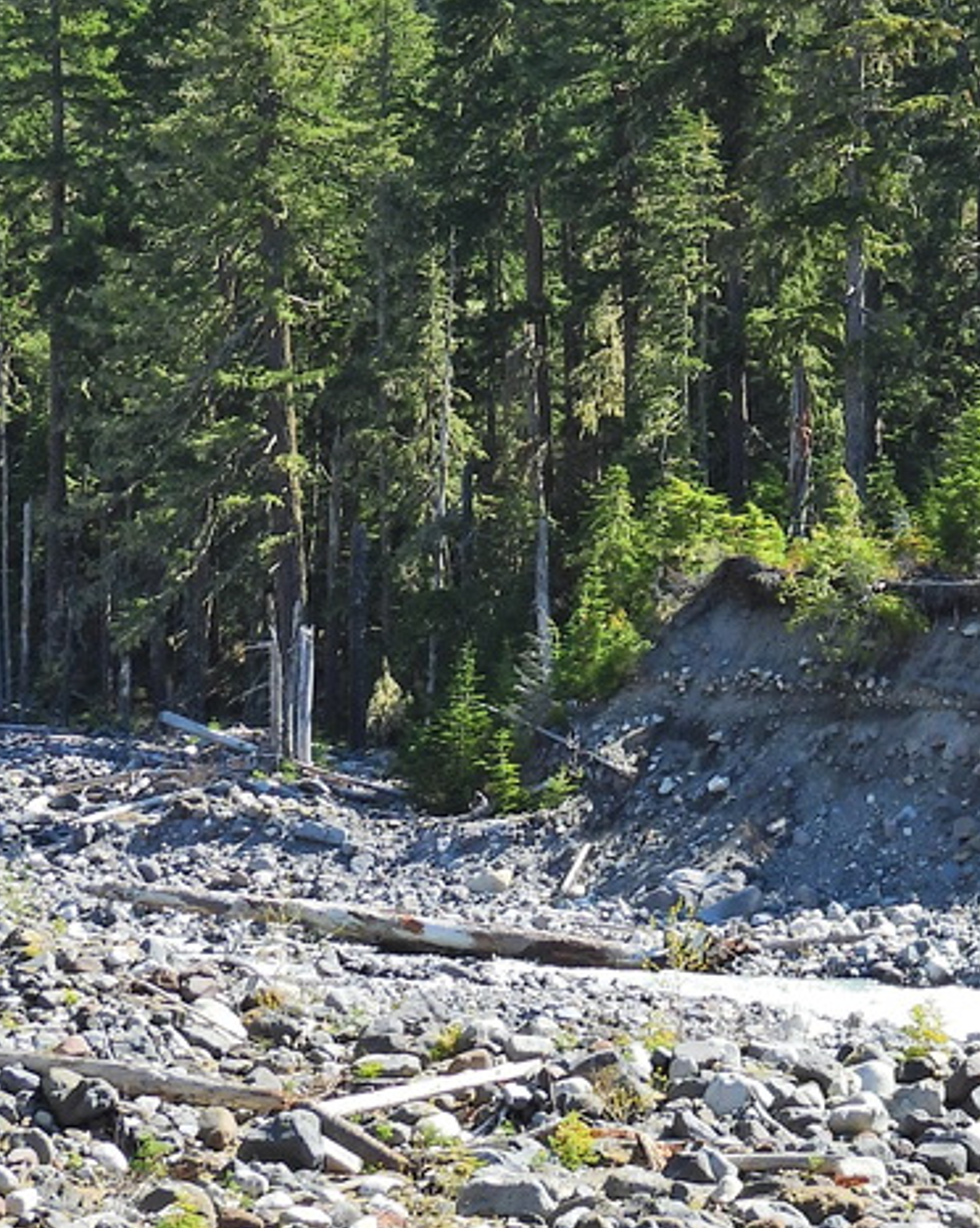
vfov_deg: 11.9
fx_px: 5845
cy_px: 18
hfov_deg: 9.5
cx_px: 1004
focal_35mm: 161
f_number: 3.5
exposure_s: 1/500
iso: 100
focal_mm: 10.7
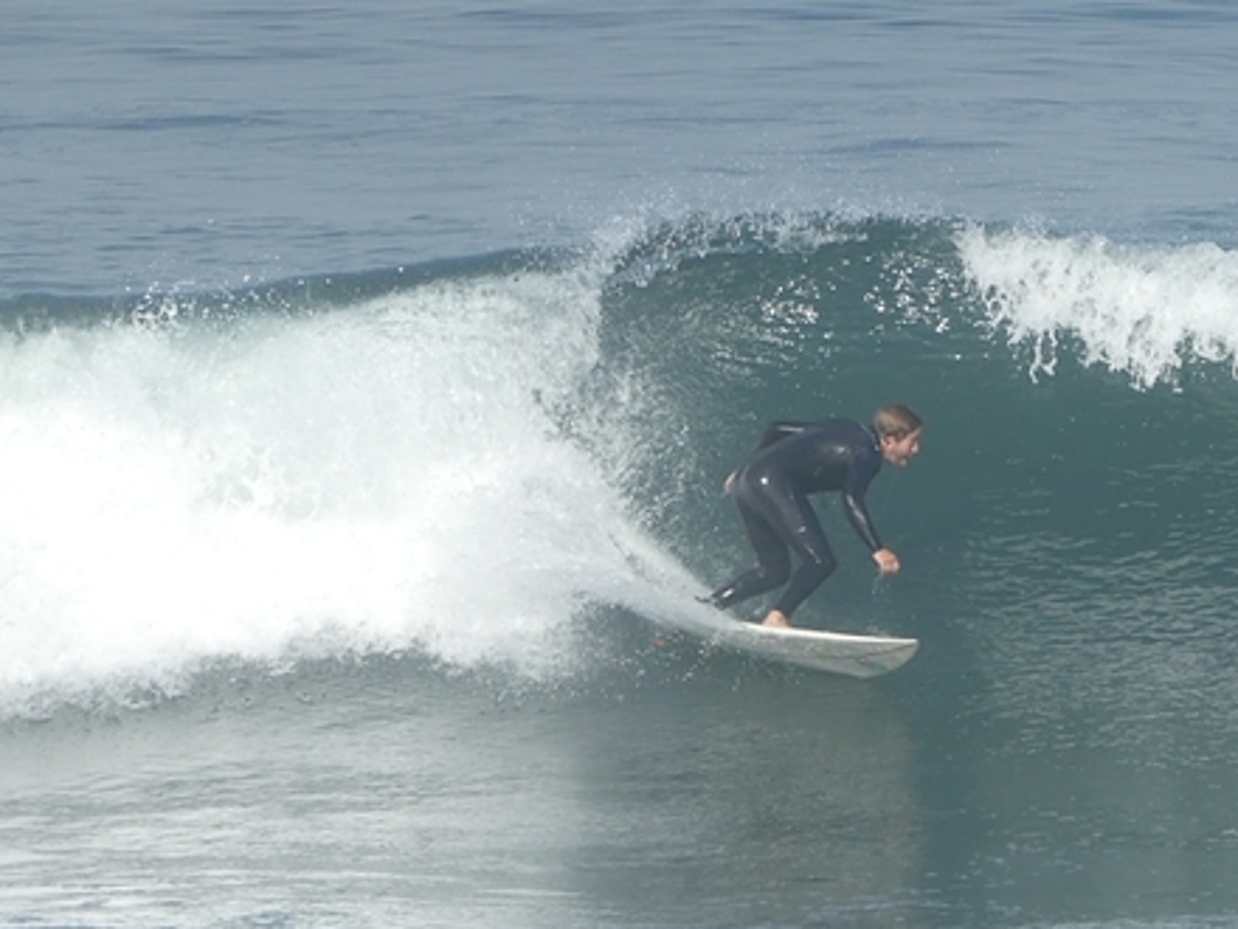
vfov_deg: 2.2
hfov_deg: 3.0
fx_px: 23747
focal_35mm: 664
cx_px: 962
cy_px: 312
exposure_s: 1/400
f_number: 6
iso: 80
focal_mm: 66.8
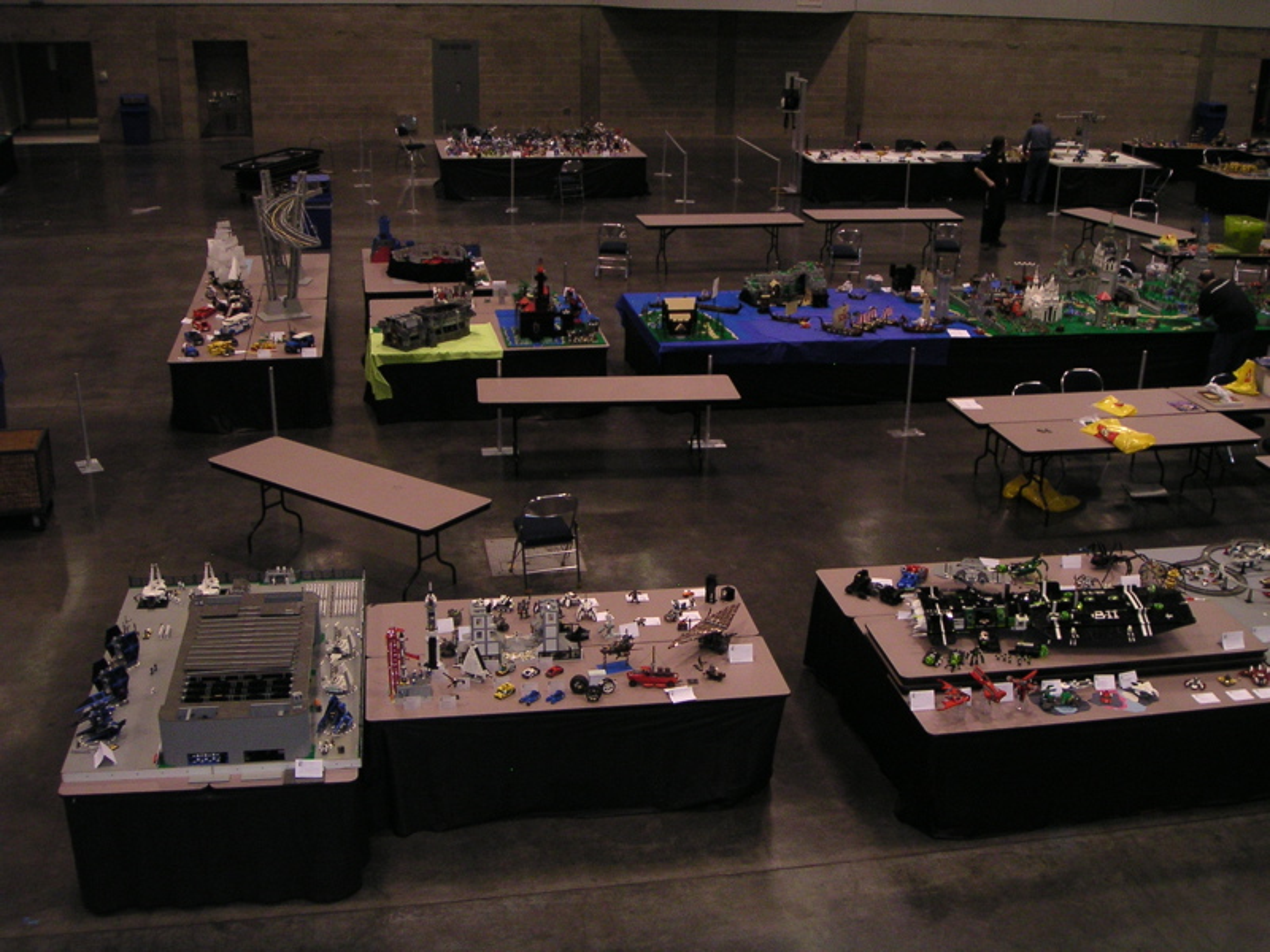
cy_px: 476
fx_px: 1394
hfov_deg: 49.0
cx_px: 635
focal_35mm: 38
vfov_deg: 37.7
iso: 160
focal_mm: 6
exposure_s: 1/45
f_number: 2.8
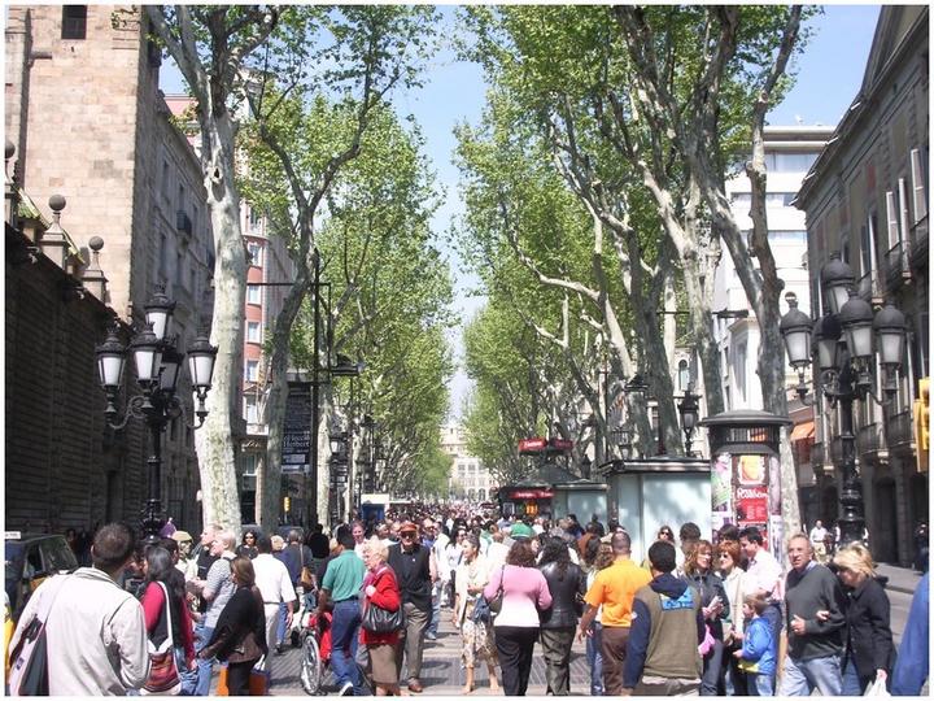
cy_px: 350
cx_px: 467
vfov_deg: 29.1
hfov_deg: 38.2
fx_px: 1349
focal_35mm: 50
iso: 50
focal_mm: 8.2
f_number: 5
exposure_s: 1/250
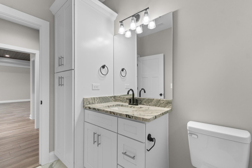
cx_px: 126
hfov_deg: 100.4
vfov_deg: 77.3
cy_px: 84
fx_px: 105
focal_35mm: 15
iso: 100
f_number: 4.5
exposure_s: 1/6
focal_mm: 10
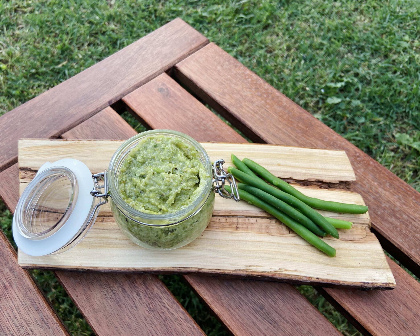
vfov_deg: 51.5
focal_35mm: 28
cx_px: 189
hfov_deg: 62.1
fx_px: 348
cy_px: 172
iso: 32
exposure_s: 1/128
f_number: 1.8
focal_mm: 4.25
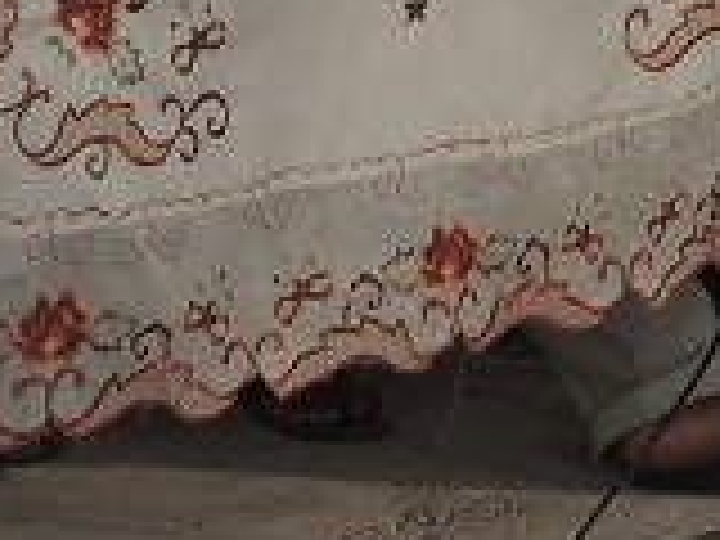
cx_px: -306
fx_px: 4888
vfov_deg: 6.2
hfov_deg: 8.3
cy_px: -522
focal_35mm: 235
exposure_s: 1/200
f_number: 3.7
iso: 100
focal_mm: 9
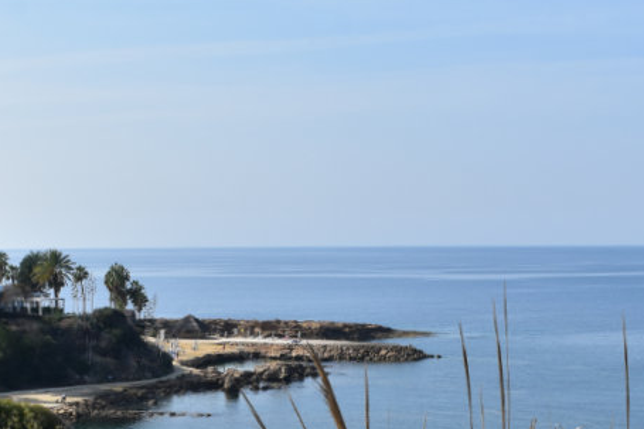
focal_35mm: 81
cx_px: 190
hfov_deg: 24.9
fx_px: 1448
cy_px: 452
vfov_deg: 16.4
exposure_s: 1/500
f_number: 11
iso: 320
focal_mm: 24
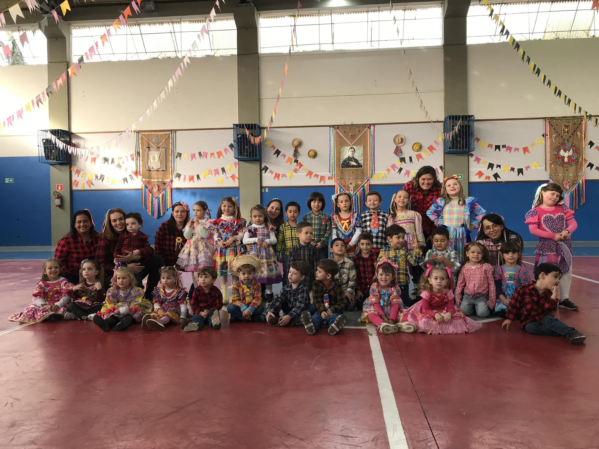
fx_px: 485
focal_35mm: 28
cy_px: 224
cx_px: 300
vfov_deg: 49.7
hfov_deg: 63.4
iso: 32
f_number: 1.8
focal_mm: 3.99
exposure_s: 1/60
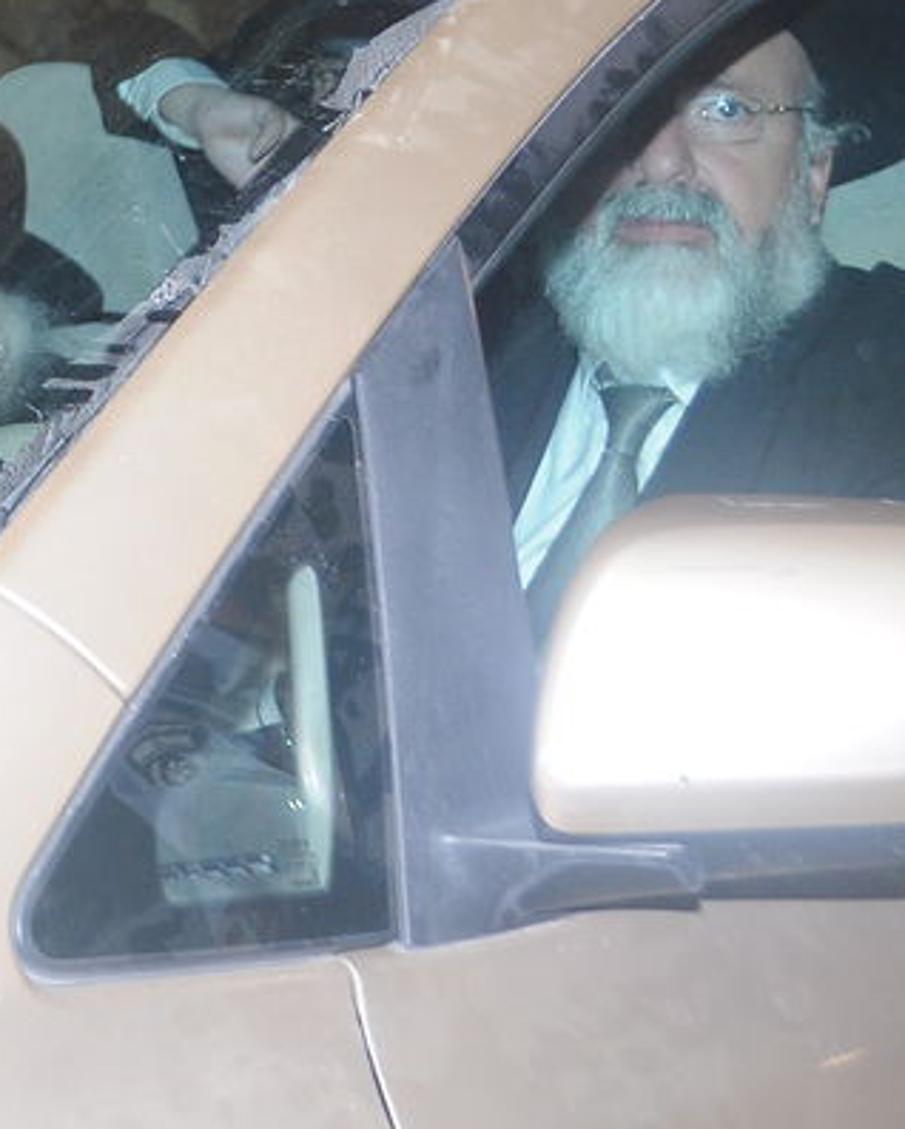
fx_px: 3981
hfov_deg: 11.7
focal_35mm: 119
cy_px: 112
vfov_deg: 16.0
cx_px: -848
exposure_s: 1/50
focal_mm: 24
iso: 500
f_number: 3.8
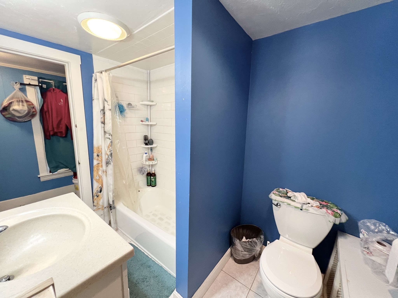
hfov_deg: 106.2
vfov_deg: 89.9
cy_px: 149
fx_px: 149
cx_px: 199
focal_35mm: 13
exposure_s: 1/60
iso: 160
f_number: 1.8
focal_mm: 1.57
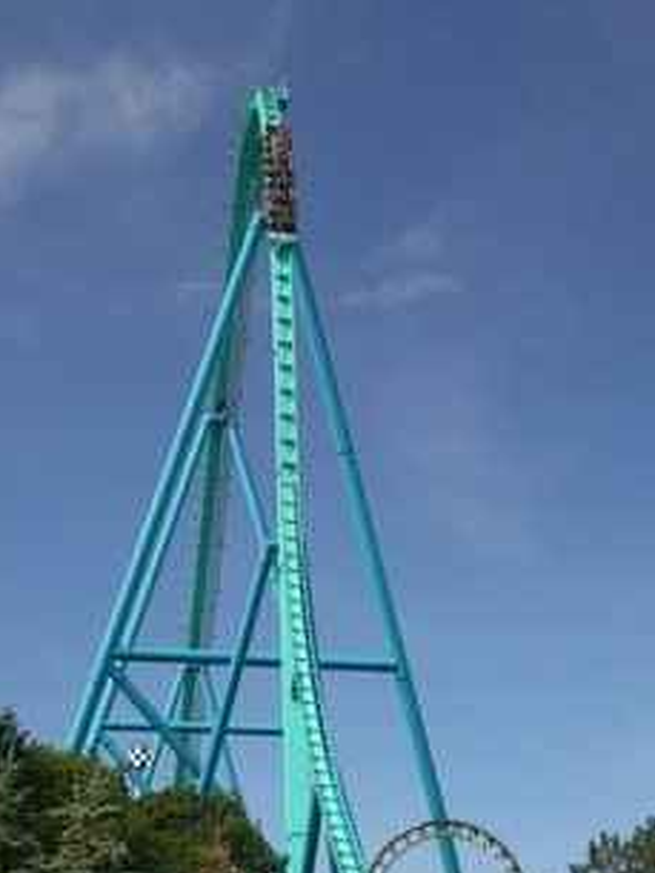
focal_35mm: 51
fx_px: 1286
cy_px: 565
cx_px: 355
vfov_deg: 37.2
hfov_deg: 28.6
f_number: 3.5
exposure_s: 1/500
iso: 100
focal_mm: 14
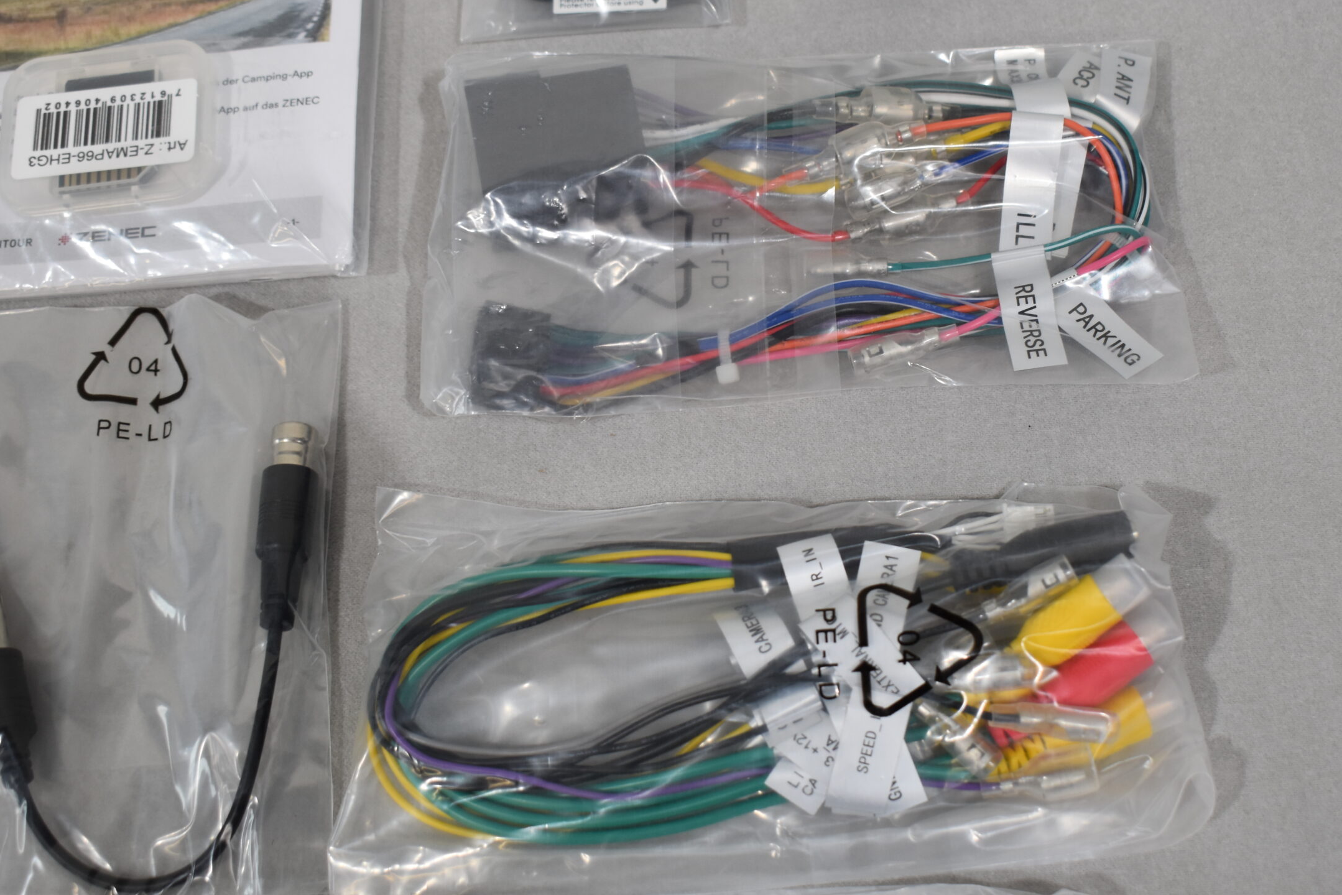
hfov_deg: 38.4
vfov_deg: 26.2
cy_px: 411
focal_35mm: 52
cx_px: 766
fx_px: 1923
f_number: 5.6
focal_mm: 29
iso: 400
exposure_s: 1/125
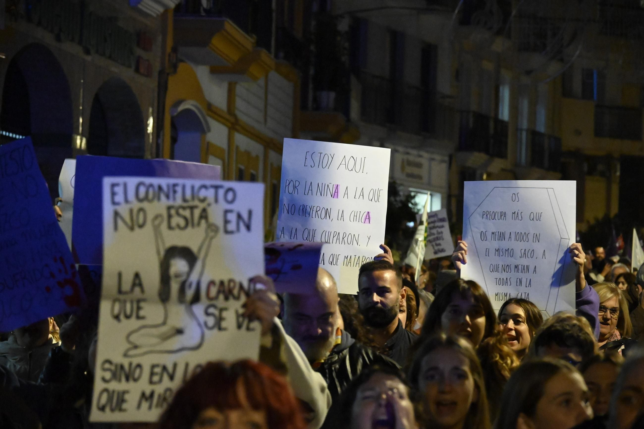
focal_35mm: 165
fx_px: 2951
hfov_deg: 12.5
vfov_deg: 8.3
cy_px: 214
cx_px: 322
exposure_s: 1/80
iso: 12800
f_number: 6.3
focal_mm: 110
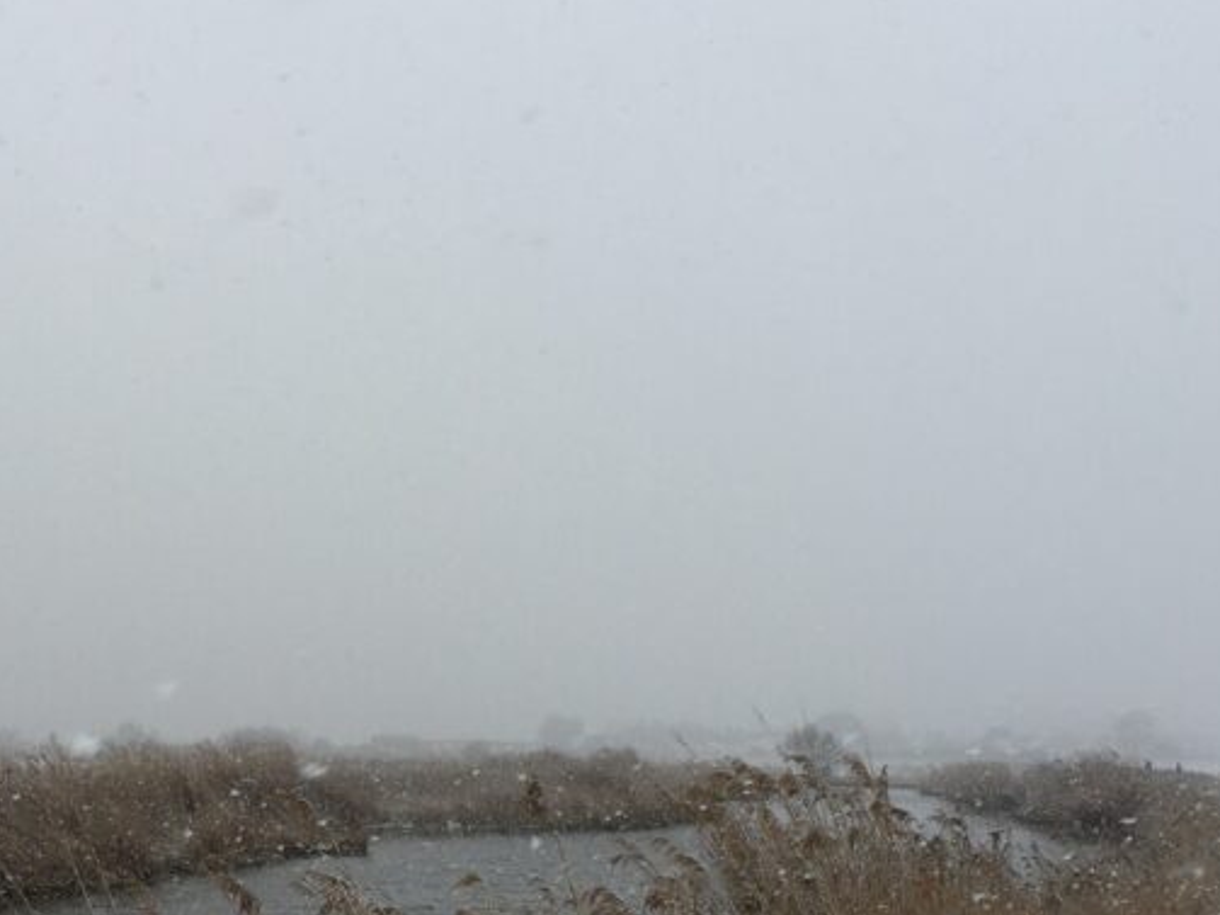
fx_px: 2079
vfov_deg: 24.2
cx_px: 286
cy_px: 801
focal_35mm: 59
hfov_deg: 32.0
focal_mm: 4.15
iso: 32
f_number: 2.2
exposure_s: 1/403
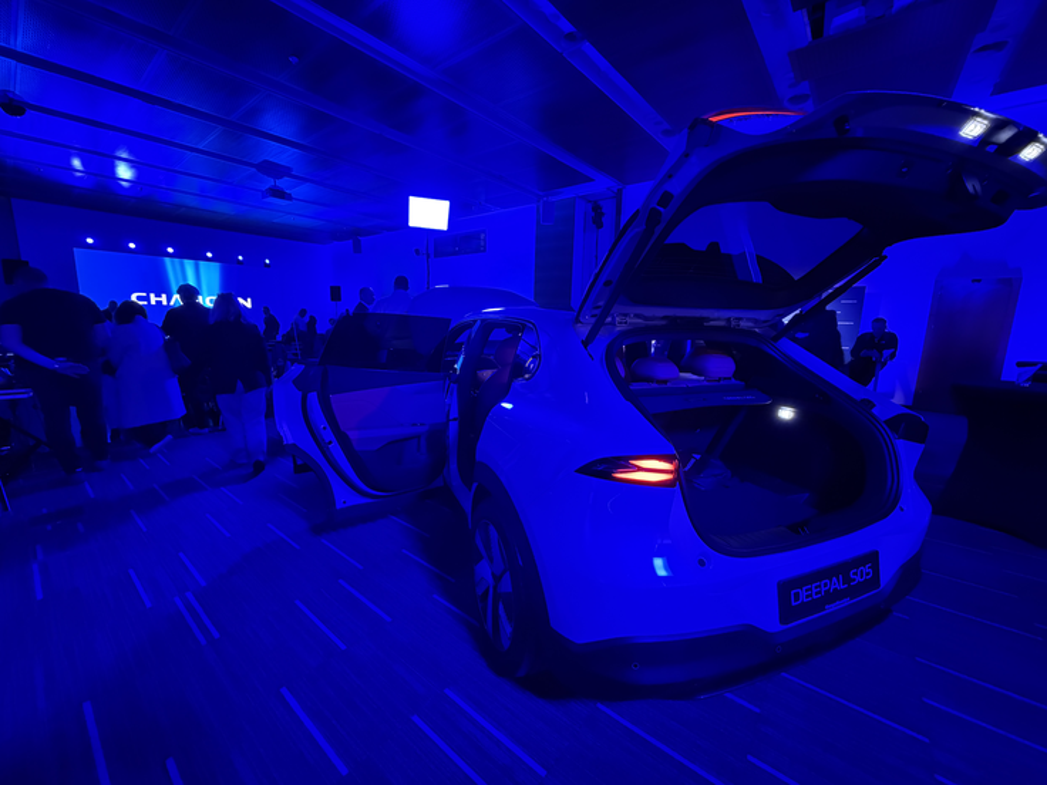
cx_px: 524
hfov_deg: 102.1
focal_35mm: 14
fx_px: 423
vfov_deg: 85.7
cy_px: 392
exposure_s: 1/50
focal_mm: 2.22
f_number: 2.2
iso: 1250
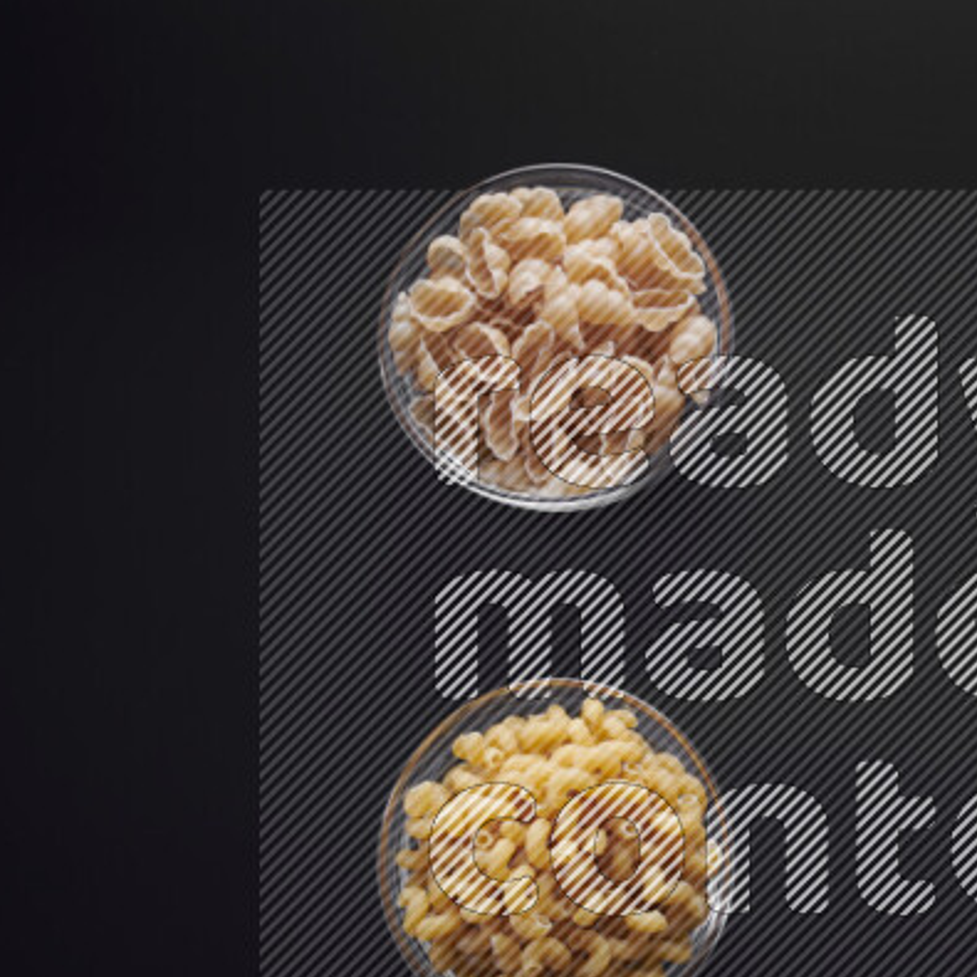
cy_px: 616
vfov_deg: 20.1
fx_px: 2746
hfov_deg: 19.8
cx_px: 876
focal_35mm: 86
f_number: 8
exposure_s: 1/100
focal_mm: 50
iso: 100
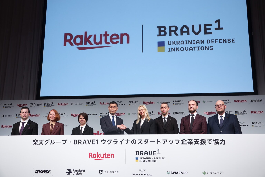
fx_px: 317
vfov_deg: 31.2
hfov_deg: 45.4
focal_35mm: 43
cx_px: 132
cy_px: 88
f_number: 3.2
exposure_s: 1/50
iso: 125
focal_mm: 15.73
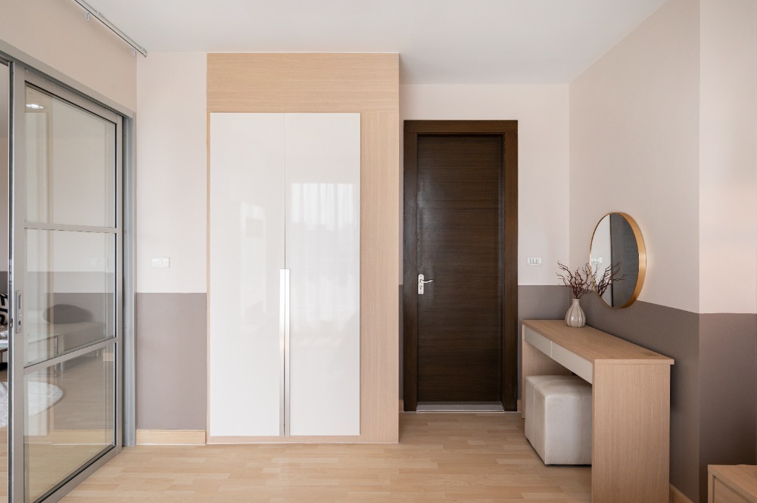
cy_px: 252
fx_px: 441
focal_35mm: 21
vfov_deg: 59.4
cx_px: 378
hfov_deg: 81.3
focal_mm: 21
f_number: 8
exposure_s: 1/125
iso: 200
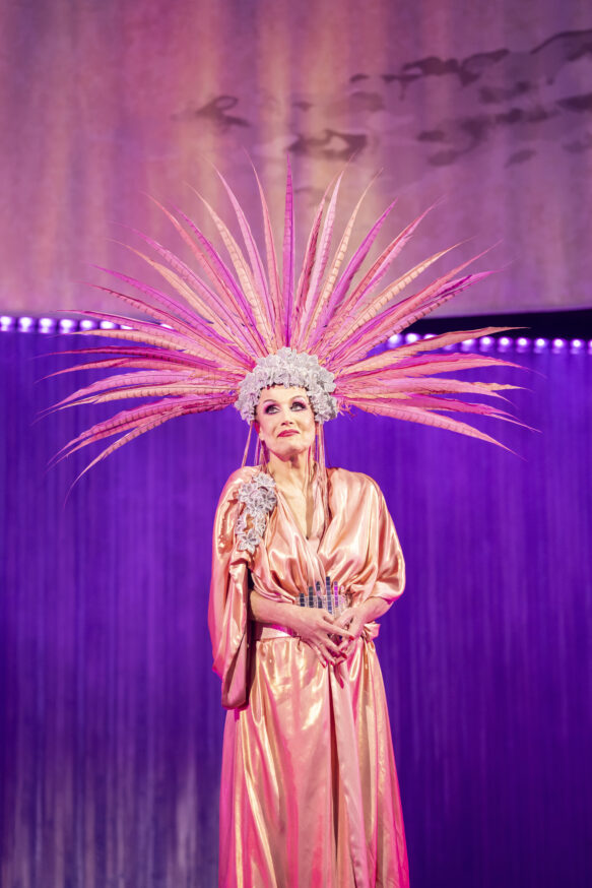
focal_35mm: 101
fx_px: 2490
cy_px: 444
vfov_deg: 20.2
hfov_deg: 13.6
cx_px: 296
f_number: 2.8
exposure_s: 1/250
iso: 800
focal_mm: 101
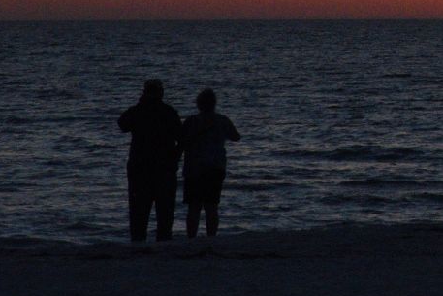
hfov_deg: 3.8
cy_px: -211
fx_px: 6622
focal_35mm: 538
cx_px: 880
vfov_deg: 2.6
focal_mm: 120
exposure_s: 1/1250
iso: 5000
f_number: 20
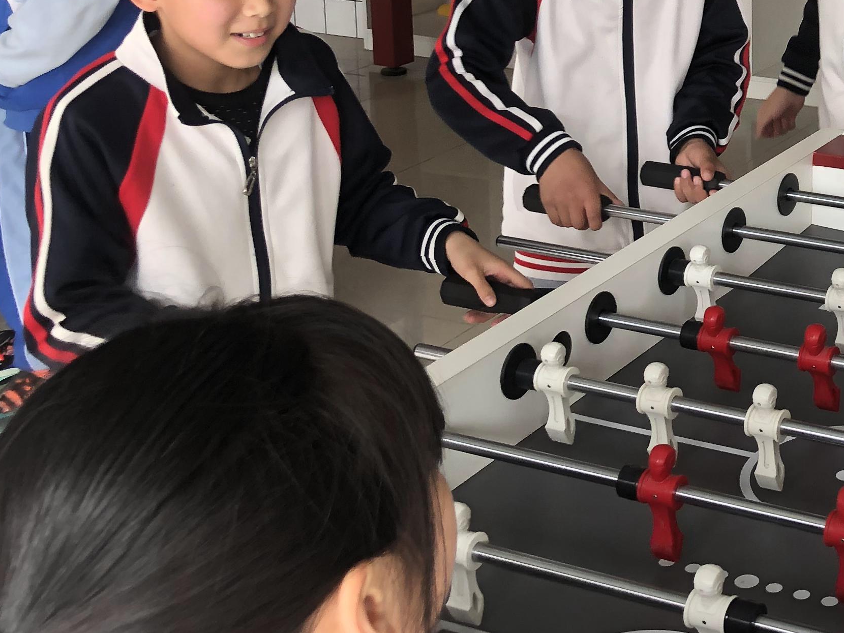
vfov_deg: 20.9
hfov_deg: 26.1
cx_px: 955
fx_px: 1658
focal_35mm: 68
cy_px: -9
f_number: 1.8
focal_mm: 3.99
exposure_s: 1/120
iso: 50
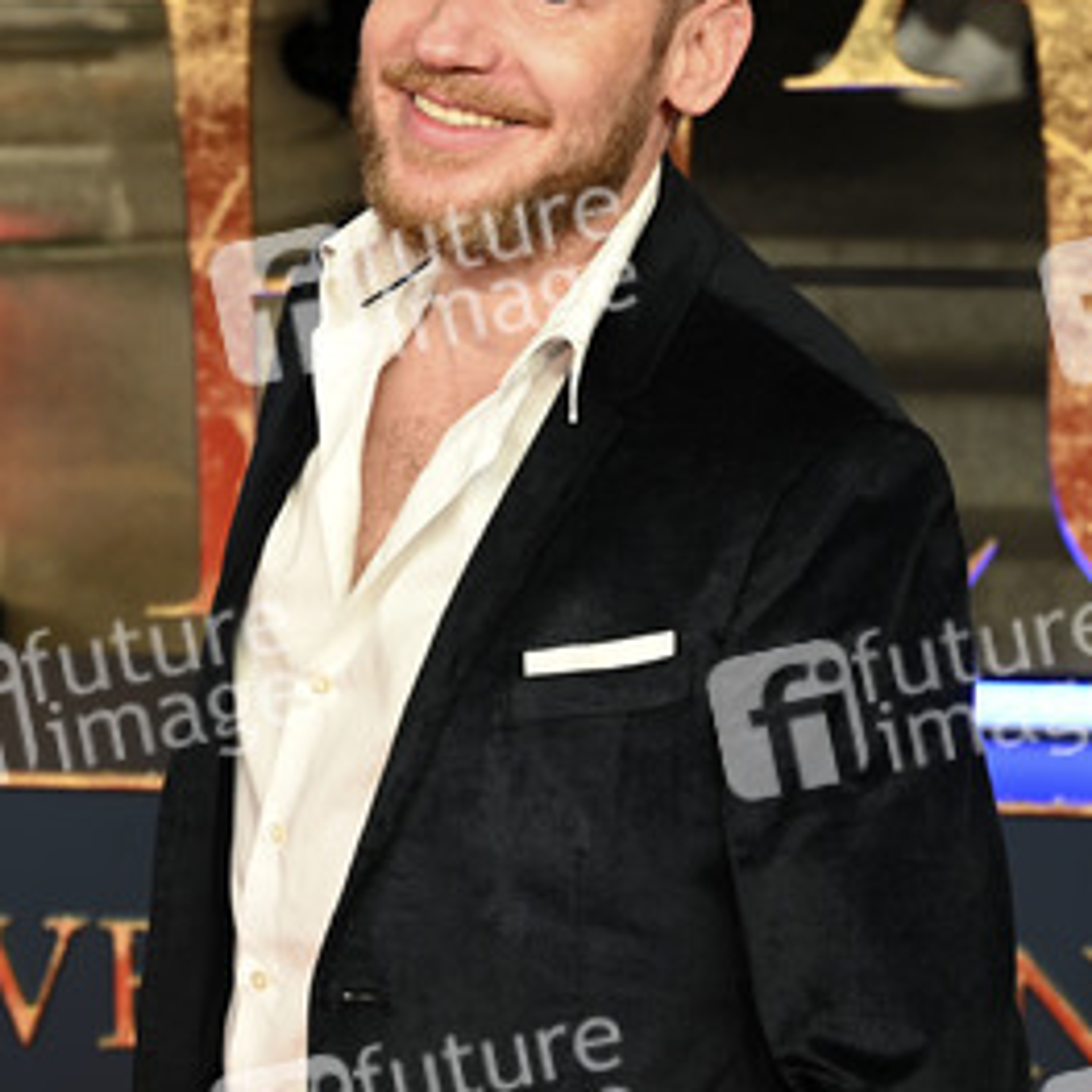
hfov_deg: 17.9
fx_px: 3462
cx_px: 544
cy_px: 494
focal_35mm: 97
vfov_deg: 17.9
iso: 640
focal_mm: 75
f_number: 5.6
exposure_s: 1/125
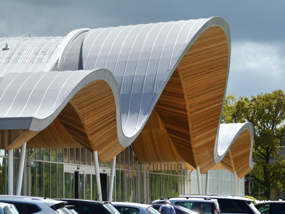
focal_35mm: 237
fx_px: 1948
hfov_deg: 8.4
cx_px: 128
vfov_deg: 6.3
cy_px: 107
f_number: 14
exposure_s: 1/125
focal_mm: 145
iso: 100
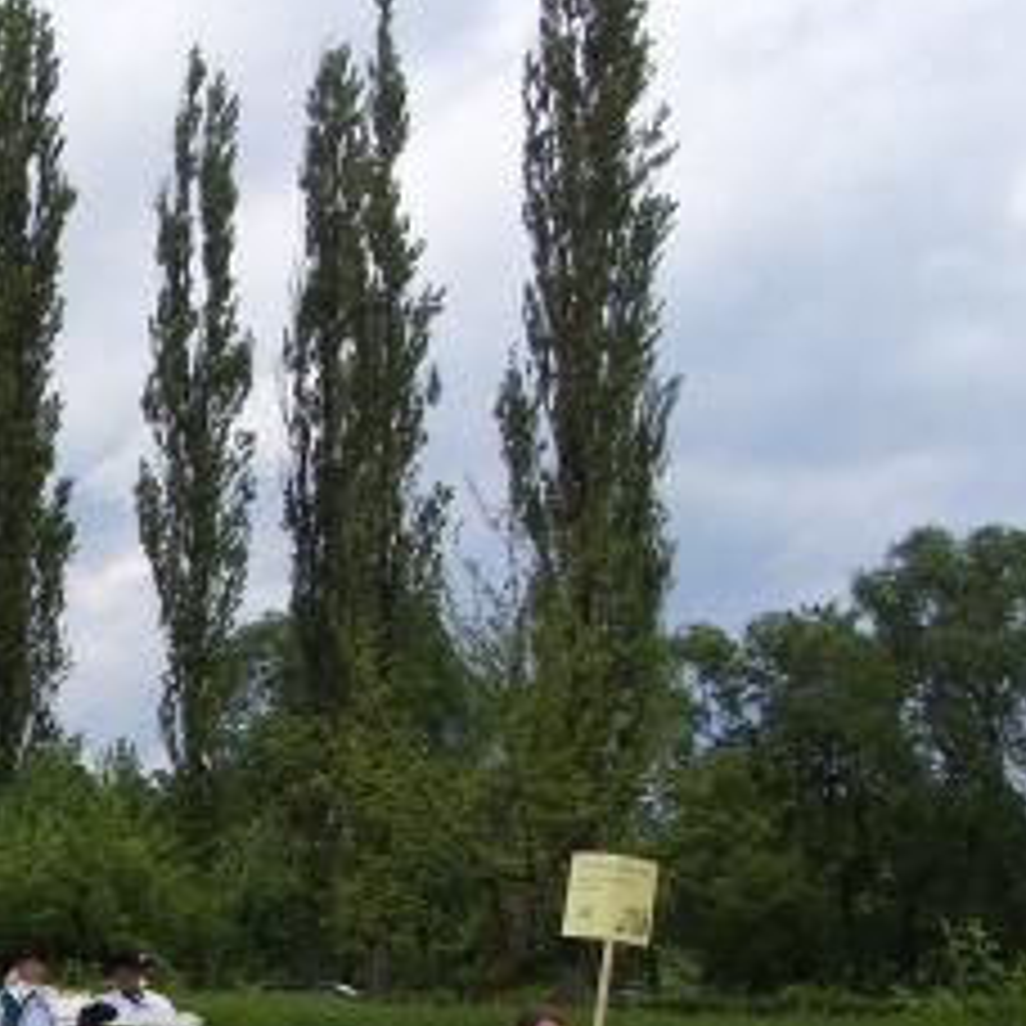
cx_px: -112
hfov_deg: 19.1
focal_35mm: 87
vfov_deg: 19.5
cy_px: 986
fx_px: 2917
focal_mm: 5.8
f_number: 4.3
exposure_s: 1/800
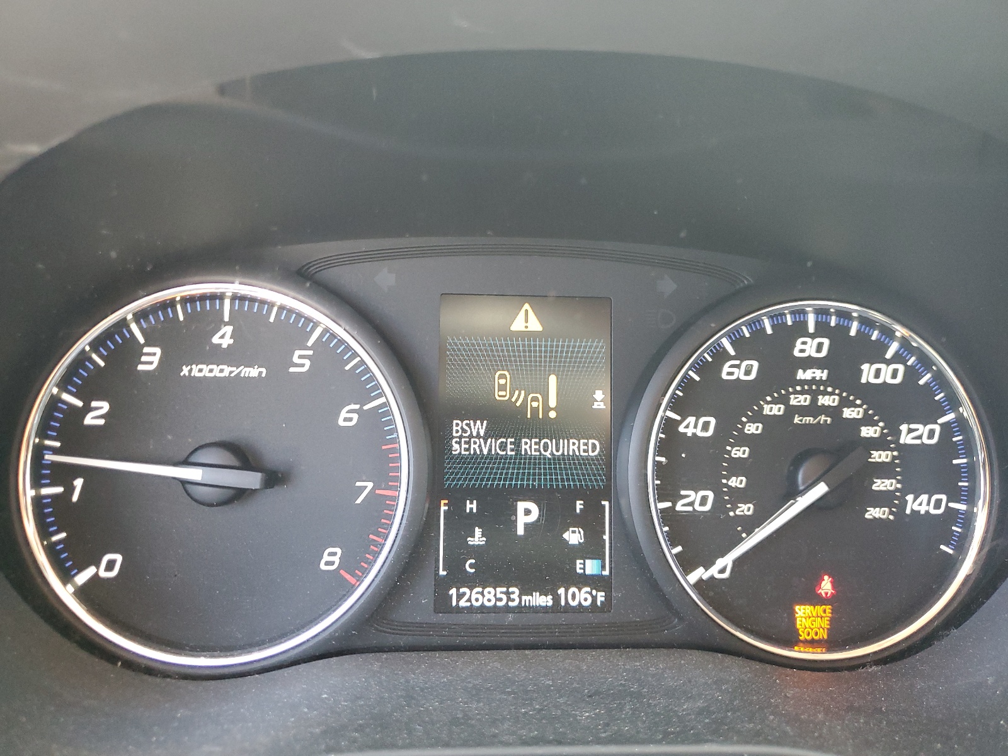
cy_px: 378
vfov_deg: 53.1
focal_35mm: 26
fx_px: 757
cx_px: 504
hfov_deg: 67.3
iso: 252
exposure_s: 1/60.2
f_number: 1.5
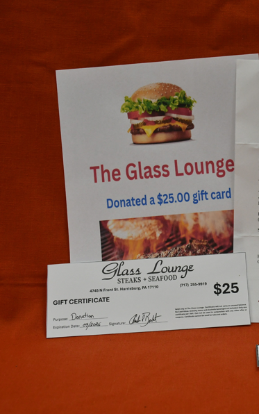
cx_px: 258
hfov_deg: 21.0
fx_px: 677
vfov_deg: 34.0
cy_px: 208
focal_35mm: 60
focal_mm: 26
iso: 1000
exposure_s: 1/125
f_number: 5.6
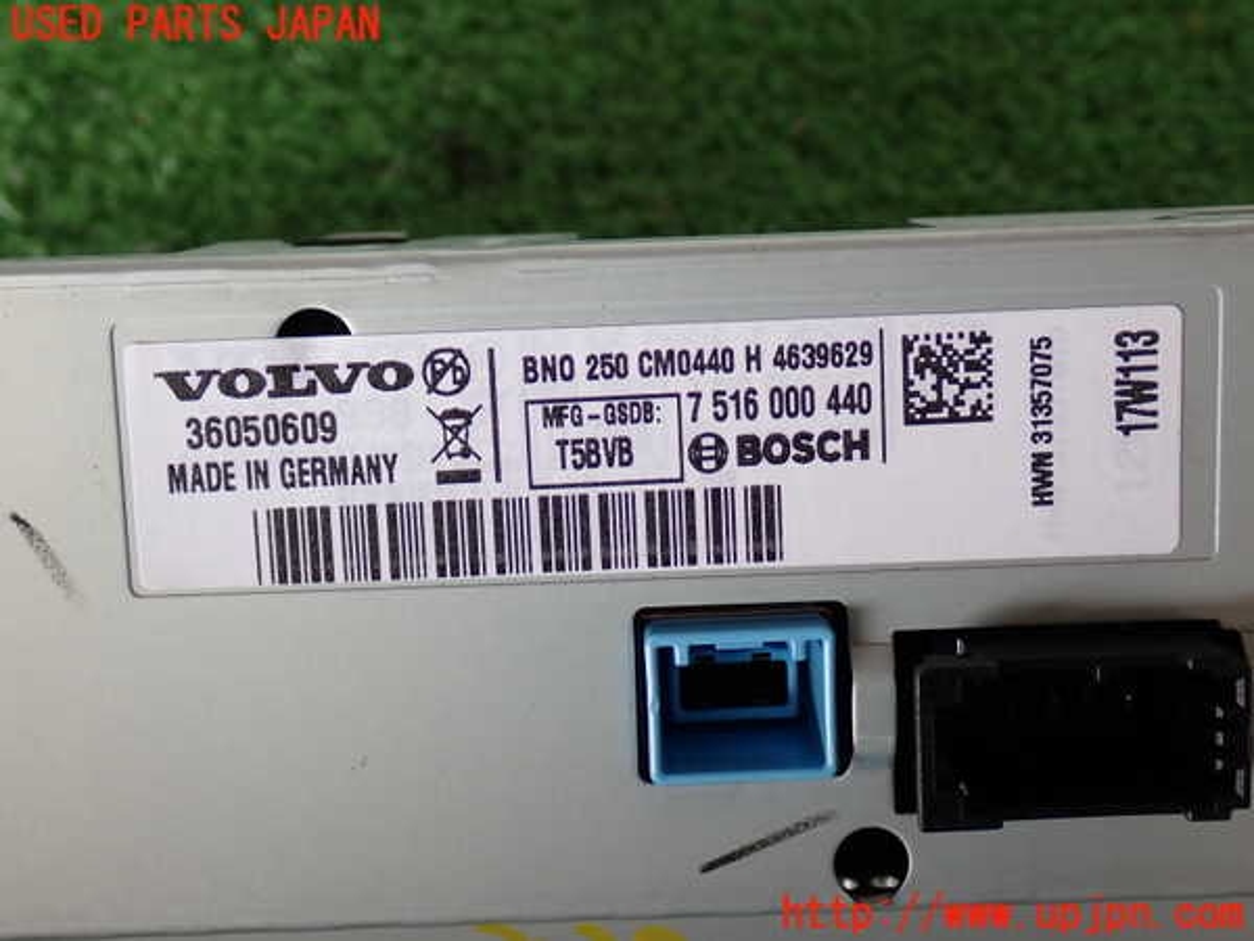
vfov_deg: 29.1
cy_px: 470
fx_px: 1811
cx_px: 627
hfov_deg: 38.2
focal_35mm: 50
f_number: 3.2
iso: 200
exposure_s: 1/60
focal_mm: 9.01
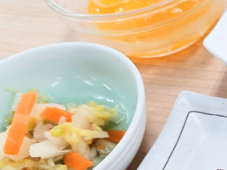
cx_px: 280
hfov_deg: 23.7
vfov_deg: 19.4
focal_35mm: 74
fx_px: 485
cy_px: 169
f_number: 1.8
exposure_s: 1/60
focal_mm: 4
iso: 160
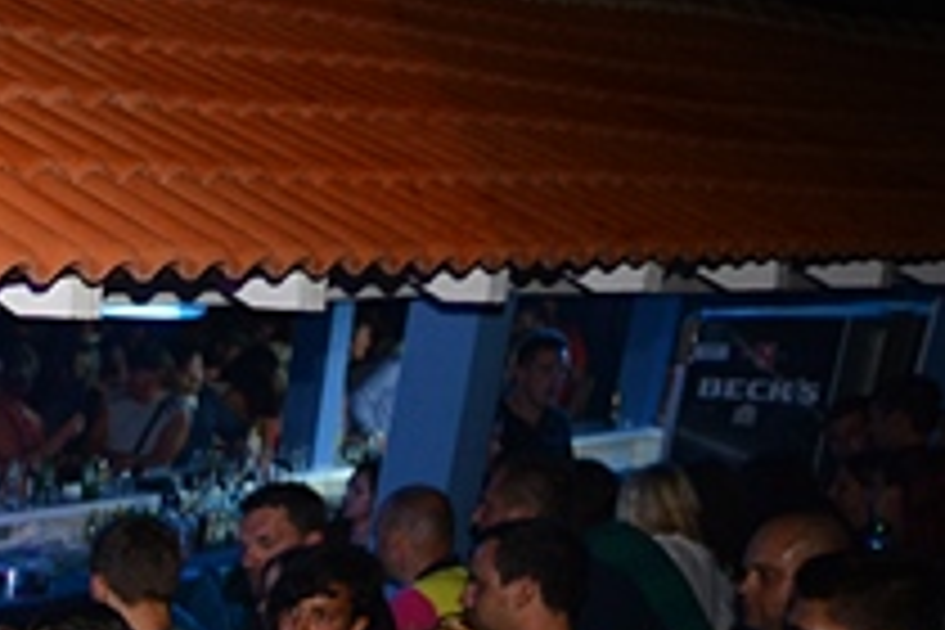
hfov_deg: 21.7
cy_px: 1042
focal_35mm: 73
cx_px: -576
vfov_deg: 16.4
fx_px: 1916
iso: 1000
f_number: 4
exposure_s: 1/40
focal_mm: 17
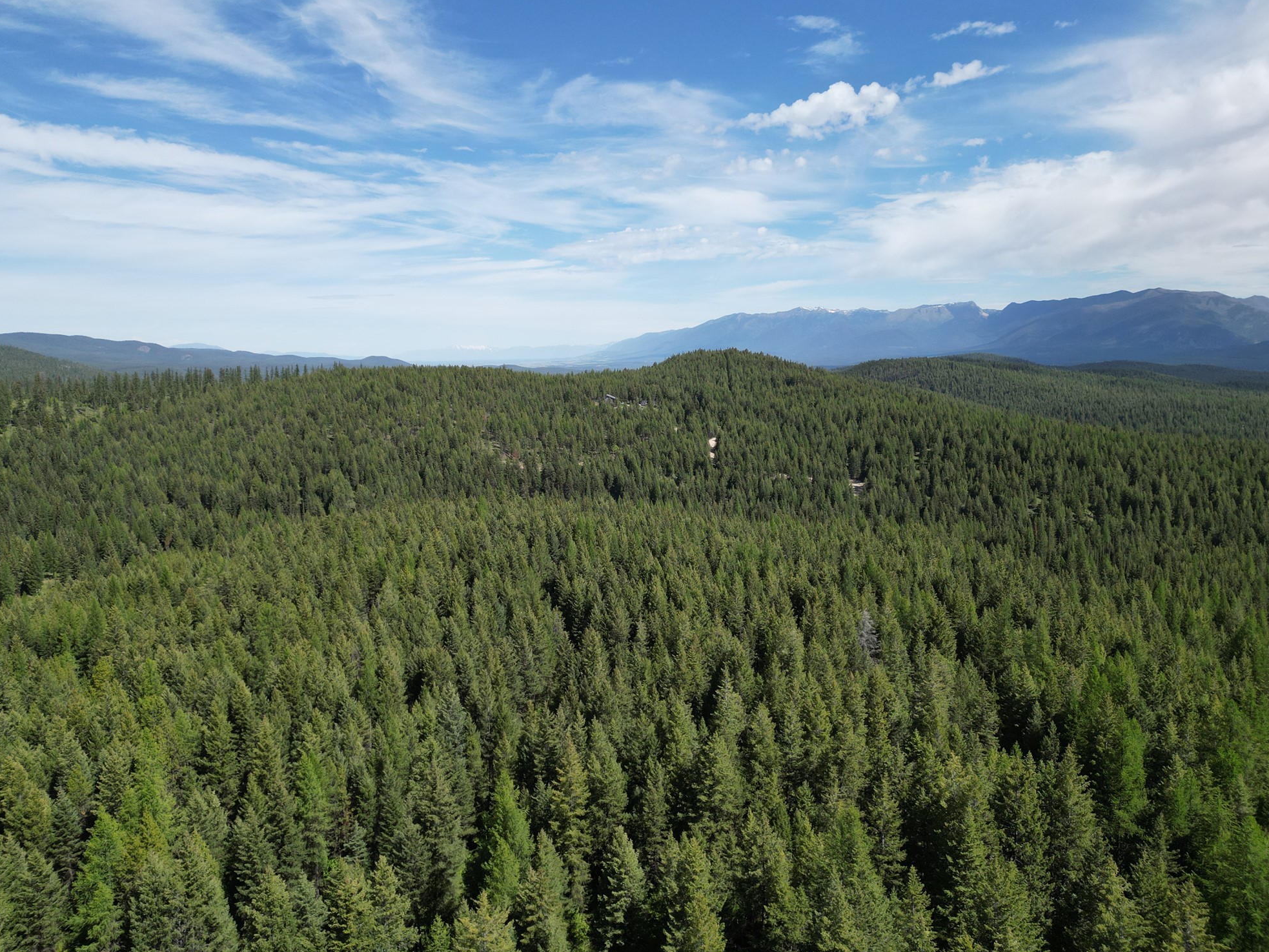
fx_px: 917
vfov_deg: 54.9
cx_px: 617
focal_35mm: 25
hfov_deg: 69.4
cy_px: 480
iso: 120
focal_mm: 6.72
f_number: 1.7
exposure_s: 1/3000
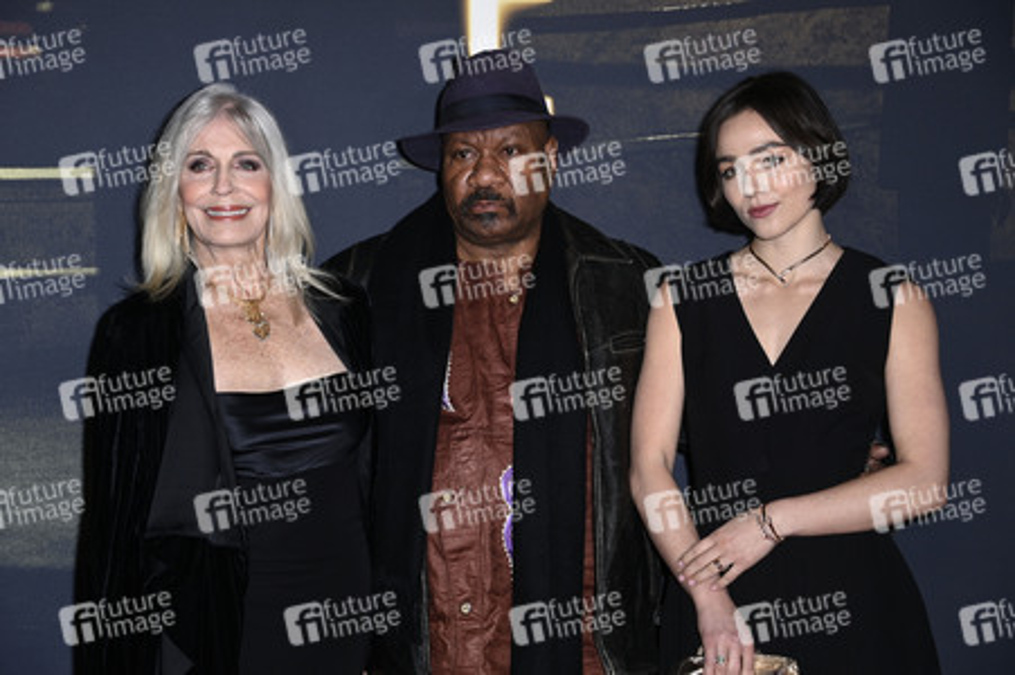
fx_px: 2395
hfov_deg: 23.9
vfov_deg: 16.0
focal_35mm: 85
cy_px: 338
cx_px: 508
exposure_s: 1/200
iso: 640
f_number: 5.6
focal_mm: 85
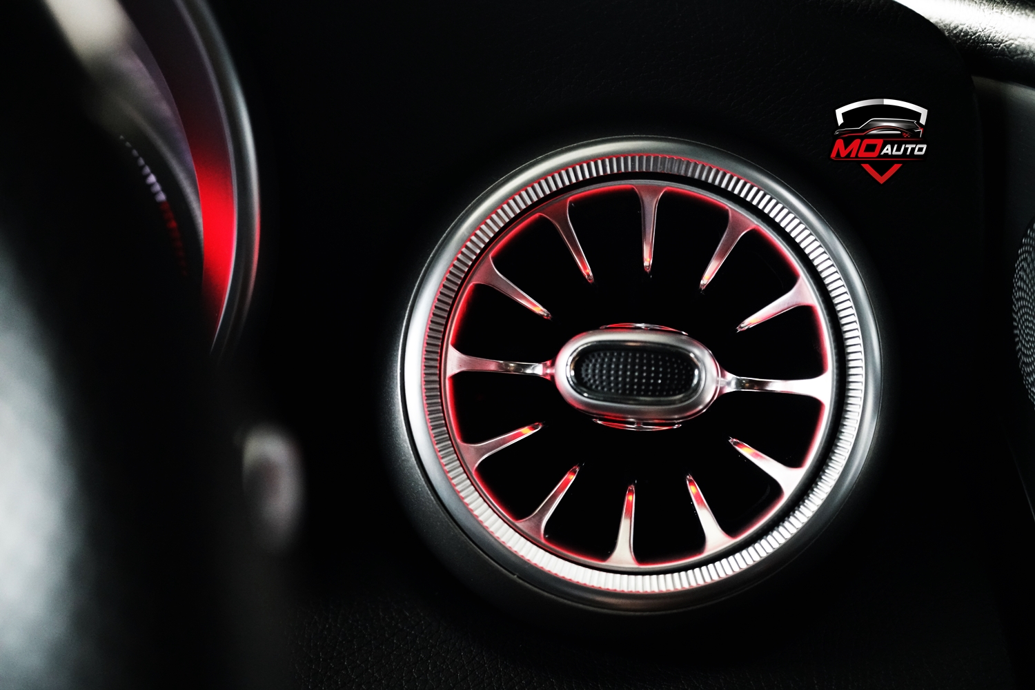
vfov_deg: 19.5
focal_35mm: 70
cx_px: 518
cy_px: 345
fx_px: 2013
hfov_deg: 28.8
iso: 6400
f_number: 4
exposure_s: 1/50
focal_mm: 70
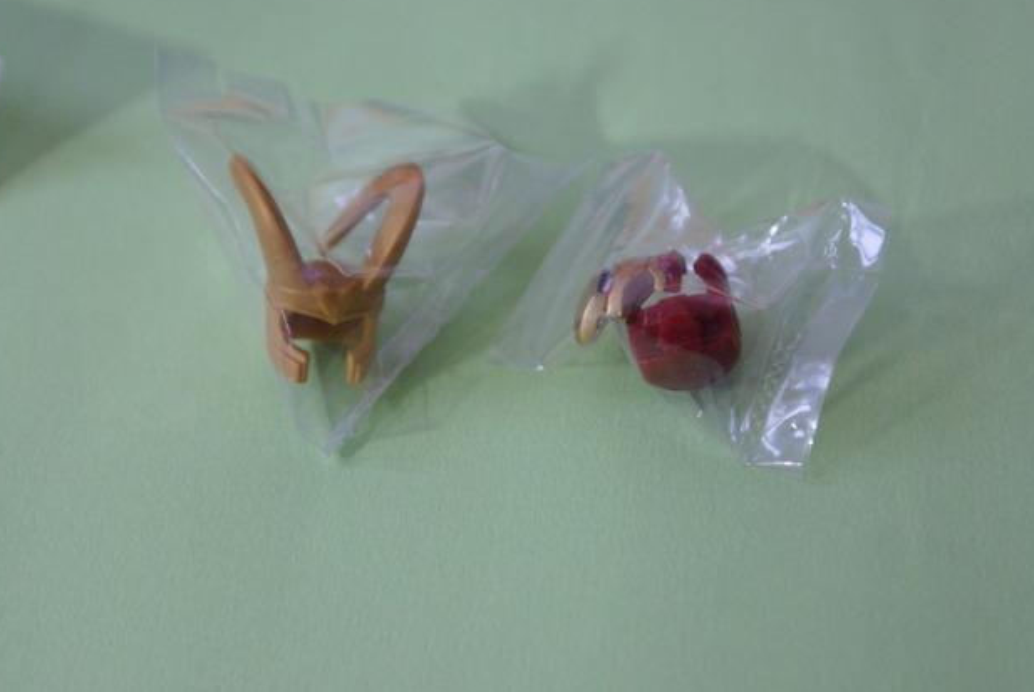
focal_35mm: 109
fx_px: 3134
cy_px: 334
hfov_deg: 18.7
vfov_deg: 12.6
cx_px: 516
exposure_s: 1/8
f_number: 5.6
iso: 800
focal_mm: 70
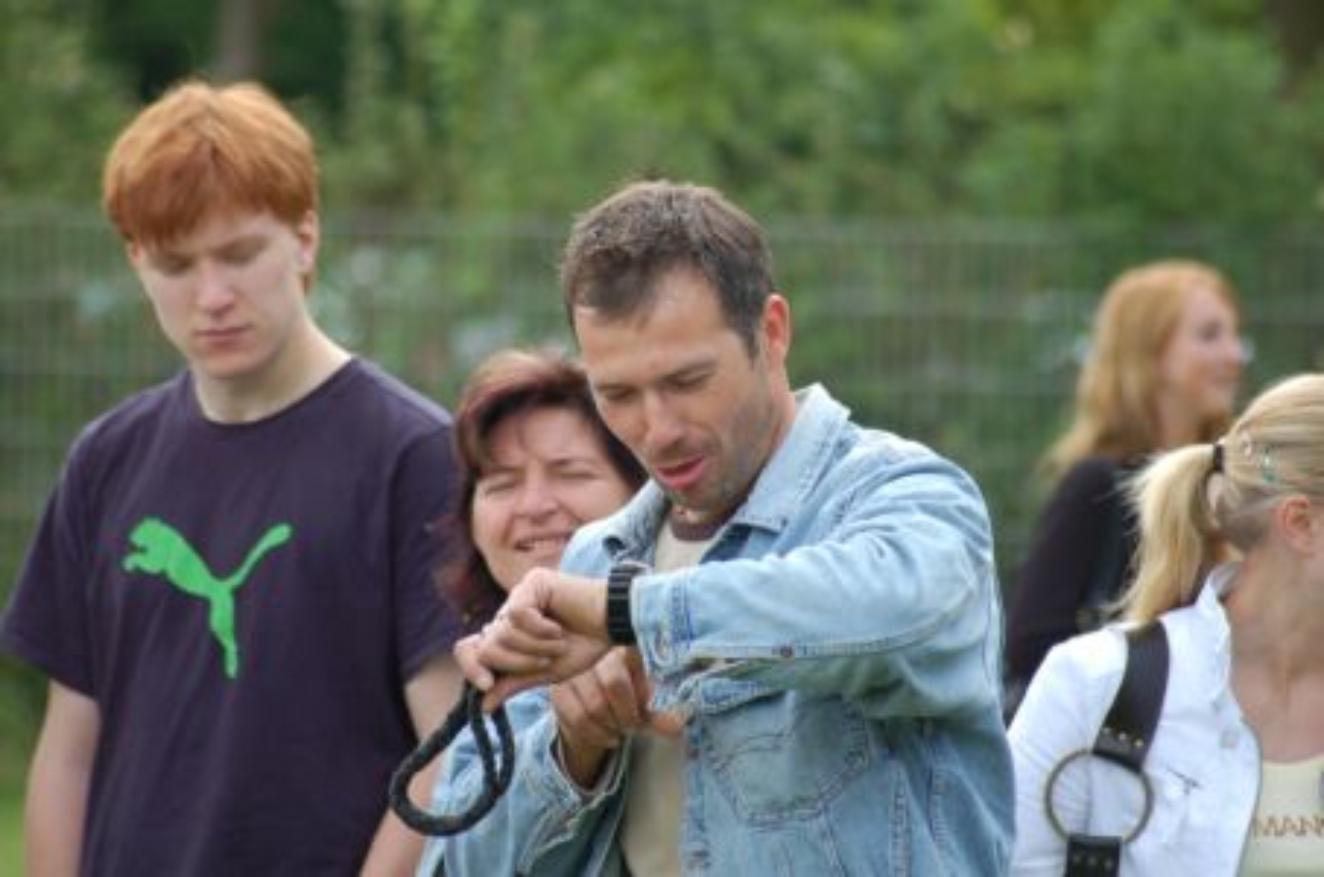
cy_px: 438
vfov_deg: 5.4
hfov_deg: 8.1
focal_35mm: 255
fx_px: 9359
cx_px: 662
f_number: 4.8
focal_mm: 170
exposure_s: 1/500
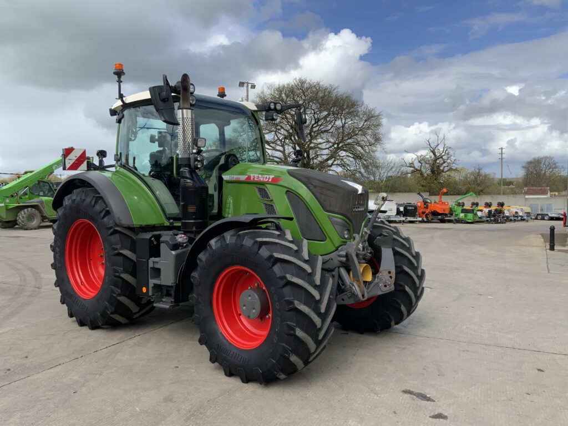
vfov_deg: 48.2
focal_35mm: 29
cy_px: 213
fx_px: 476
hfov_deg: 61.7
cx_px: 284
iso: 16
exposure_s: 1/1675
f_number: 1.8
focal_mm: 3
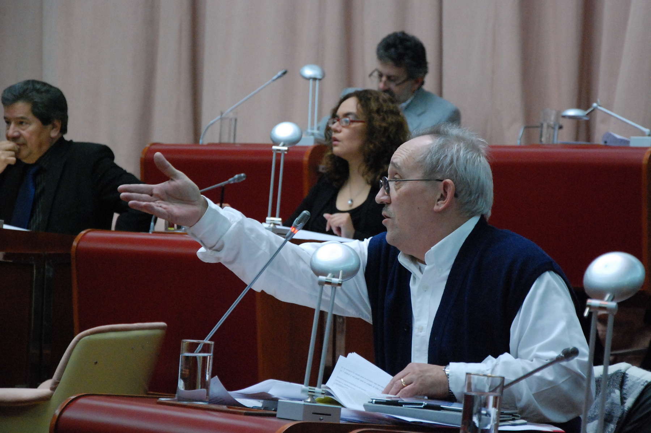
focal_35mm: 138
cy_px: 216
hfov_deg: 14.9
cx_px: 326
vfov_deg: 9.9
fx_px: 2495
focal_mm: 92
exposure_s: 1/30
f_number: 5.6
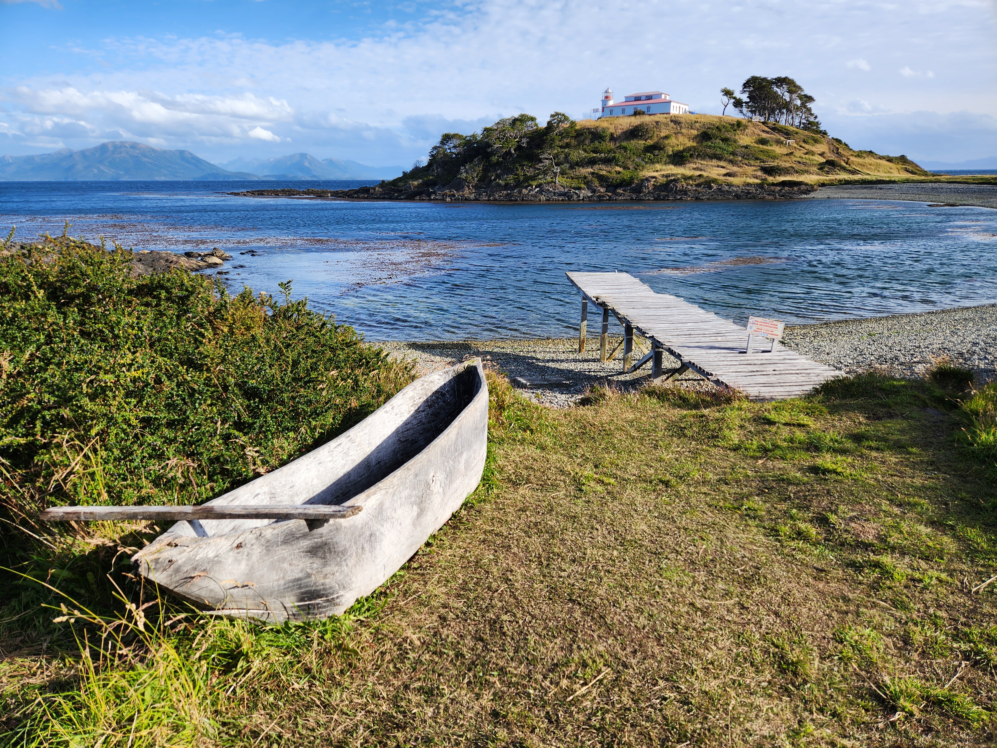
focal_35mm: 23
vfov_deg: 58.9
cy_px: 374
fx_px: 662
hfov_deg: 73.9
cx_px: 498
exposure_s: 1/989
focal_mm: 5.4
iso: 20
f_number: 1.8
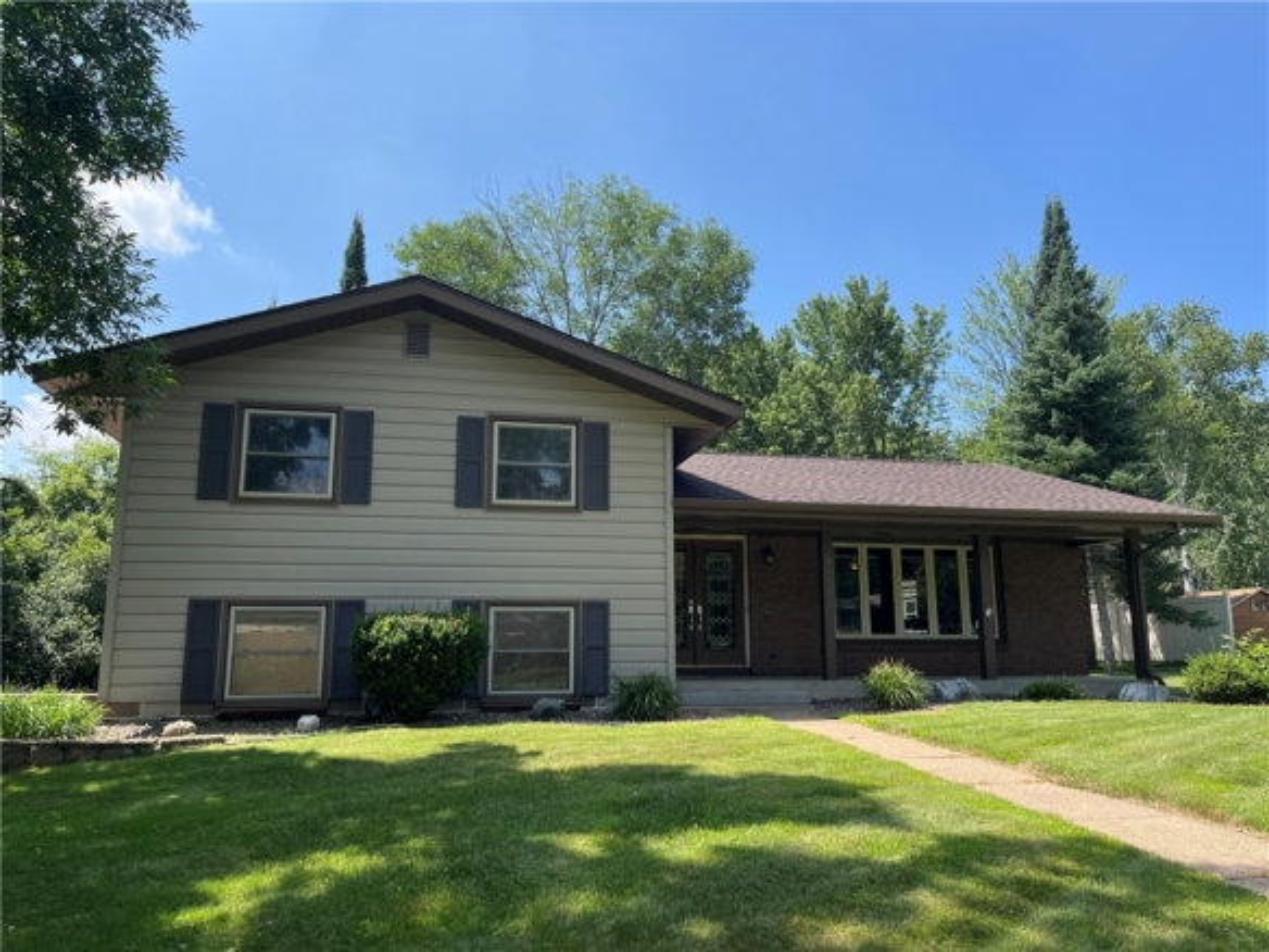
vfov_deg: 53.1
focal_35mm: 26
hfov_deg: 67.3
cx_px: 634
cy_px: 476
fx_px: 953
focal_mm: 5.1
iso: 50
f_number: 1.6
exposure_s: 1/1923
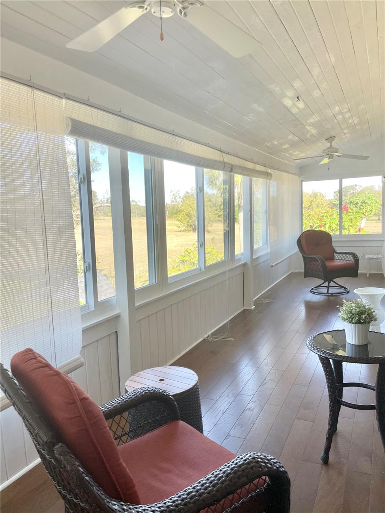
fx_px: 386
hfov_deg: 53.1
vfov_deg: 67.3
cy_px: 256
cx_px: 192
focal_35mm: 26
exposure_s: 1/121
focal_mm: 4.2
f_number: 1.6
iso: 32
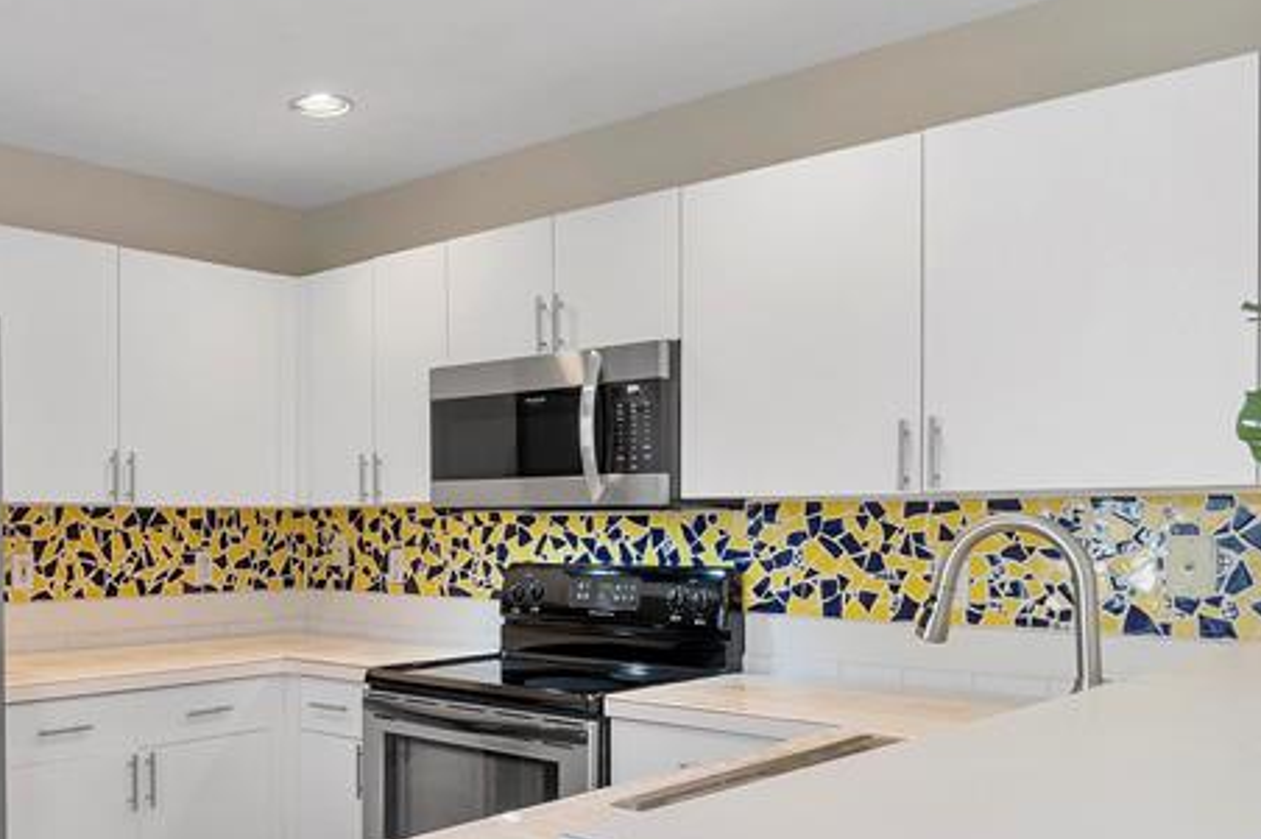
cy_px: 549
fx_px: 1190
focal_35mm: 34
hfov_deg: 53.8
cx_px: 346
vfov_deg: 38.5
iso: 250
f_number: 8
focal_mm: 10
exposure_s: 1/15
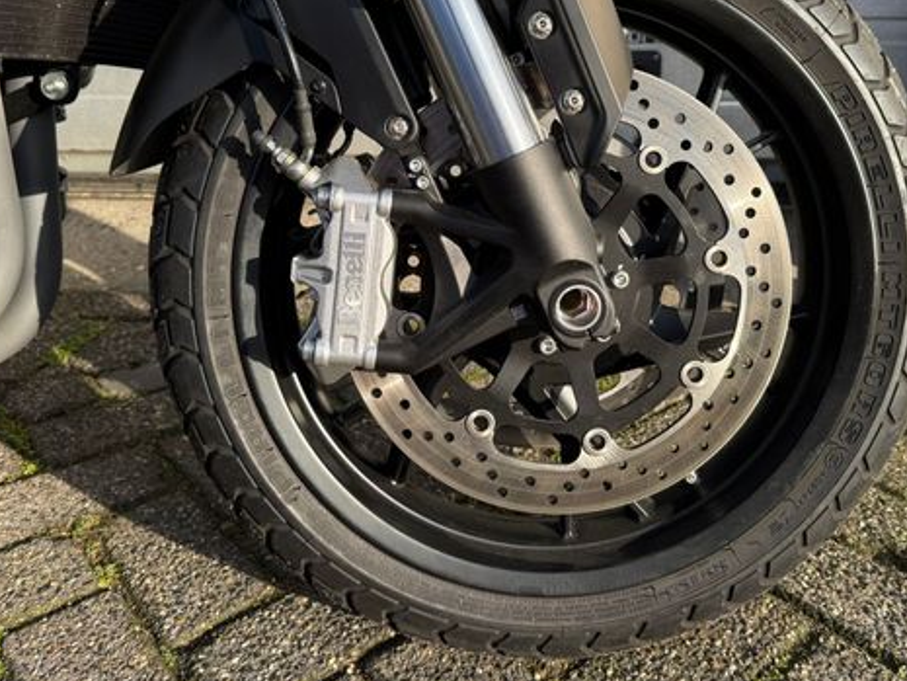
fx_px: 865
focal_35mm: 33
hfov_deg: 55.2
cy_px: 242
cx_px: 505
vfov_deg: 42.5
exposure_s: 1/2000
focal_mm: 6.76
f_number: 1.78
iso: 80
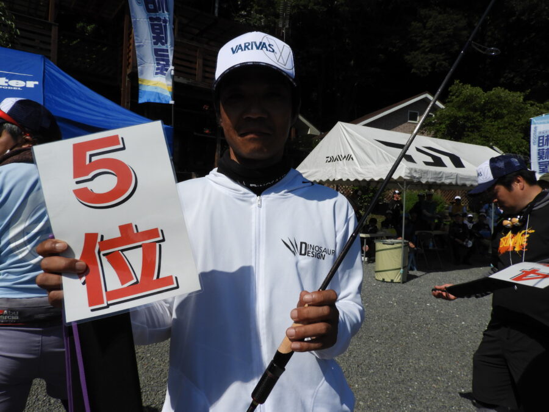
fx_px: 381
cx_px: 274
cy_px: 206
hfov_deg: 71.6
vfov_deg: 56.8
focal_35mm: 24
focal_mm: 4.3
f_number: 4.2
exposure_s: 1/2000
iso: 100
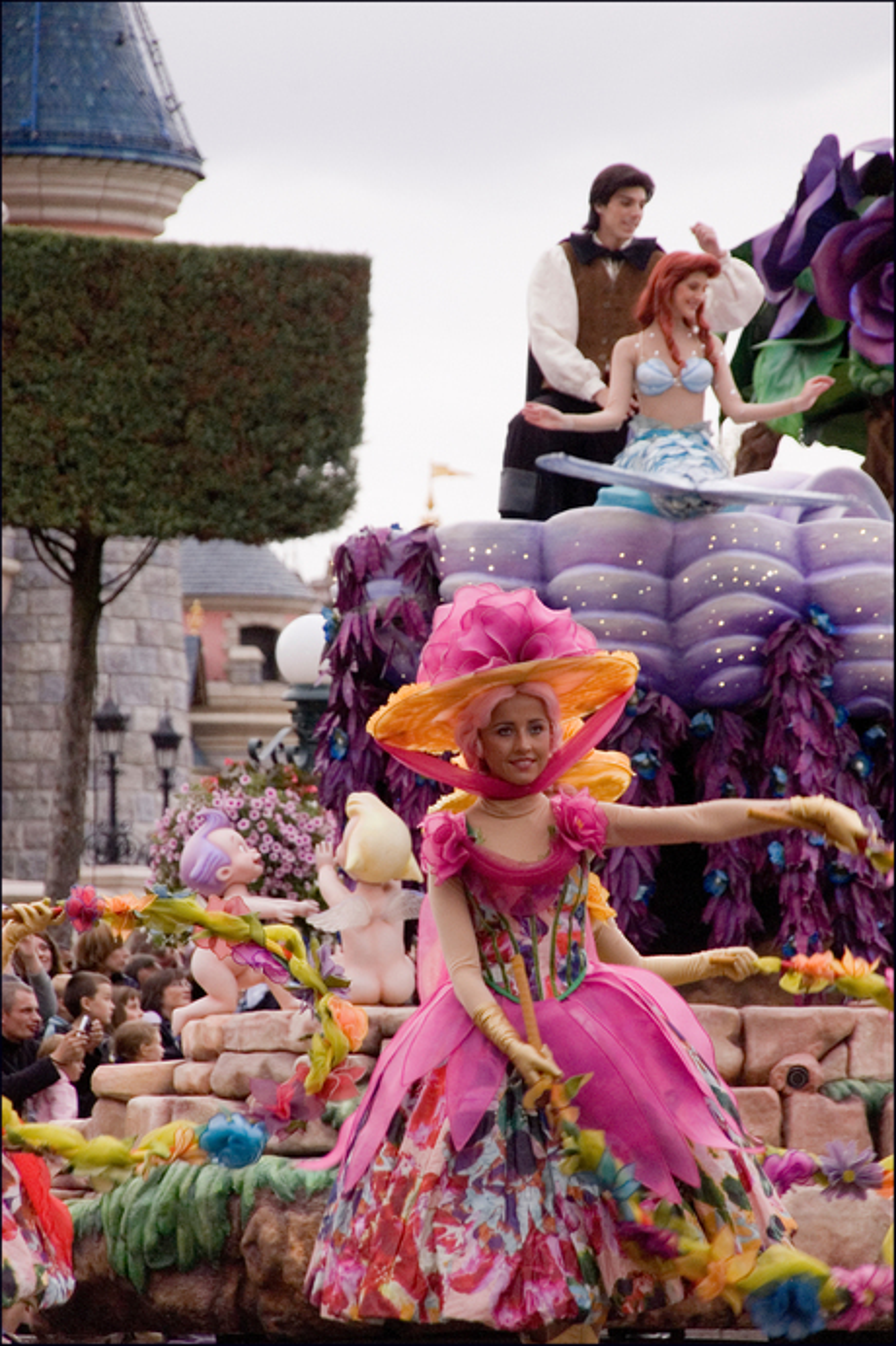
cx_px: 448
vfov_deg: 10.2
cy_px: 673
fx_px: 7567
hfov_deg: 6.8
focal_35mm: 202
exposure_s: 1/160
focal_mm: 135
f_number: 6
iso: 800
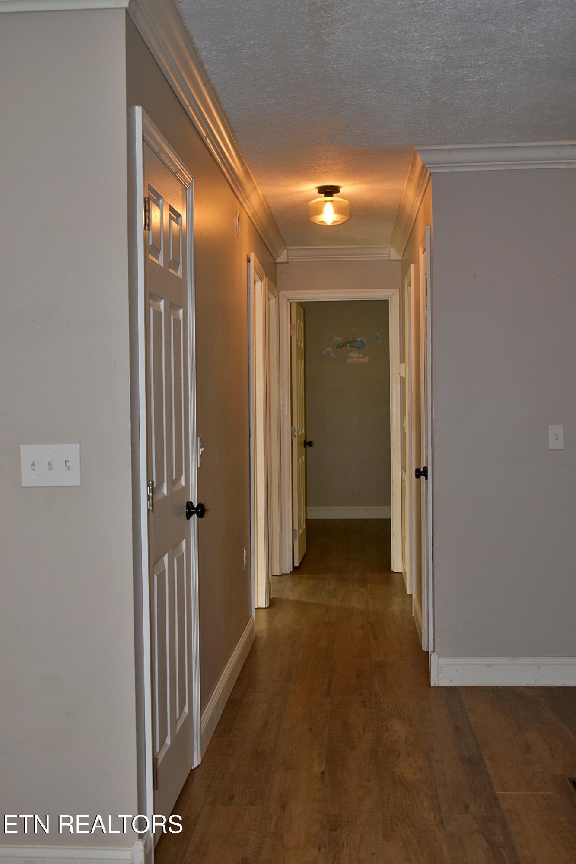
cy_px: 432
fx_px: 936
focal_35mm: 39
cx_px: 288
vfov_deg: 49.6
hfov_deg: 34.2
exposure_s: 1/30
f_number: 4
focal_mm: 26
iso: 280
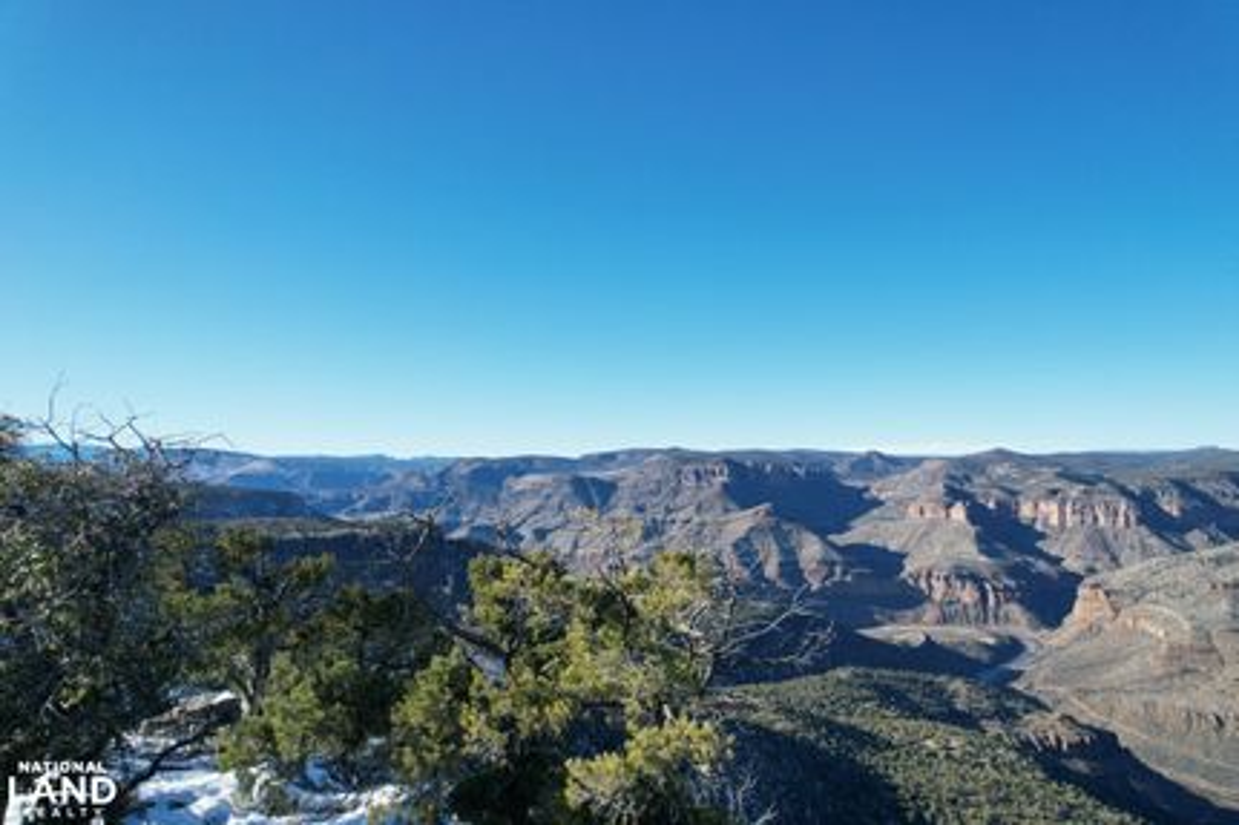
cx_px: 620
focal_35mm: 22
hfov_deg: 78.6
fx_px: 757
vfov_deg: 57.2
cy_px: 412
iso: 140
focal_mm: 8.38
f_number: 2.8
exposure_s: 1/1500
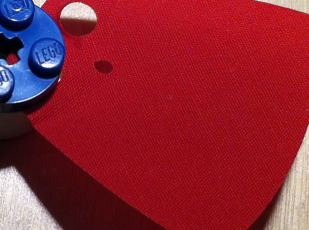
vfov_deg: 12.0
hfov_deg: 15.7
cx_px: -9
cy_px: 60
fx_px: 1096
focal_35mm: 123
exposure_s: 1/60
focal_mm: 3.85
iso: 80
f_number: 2.8
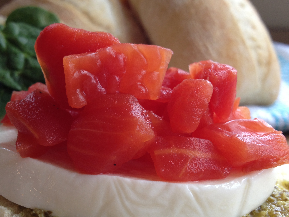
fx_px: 367
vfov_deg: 32.9
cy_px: 117
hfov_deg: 42.8
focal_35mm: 44
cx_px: 122
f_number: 2.4
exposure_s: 1/20
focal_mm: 4.28
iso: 50
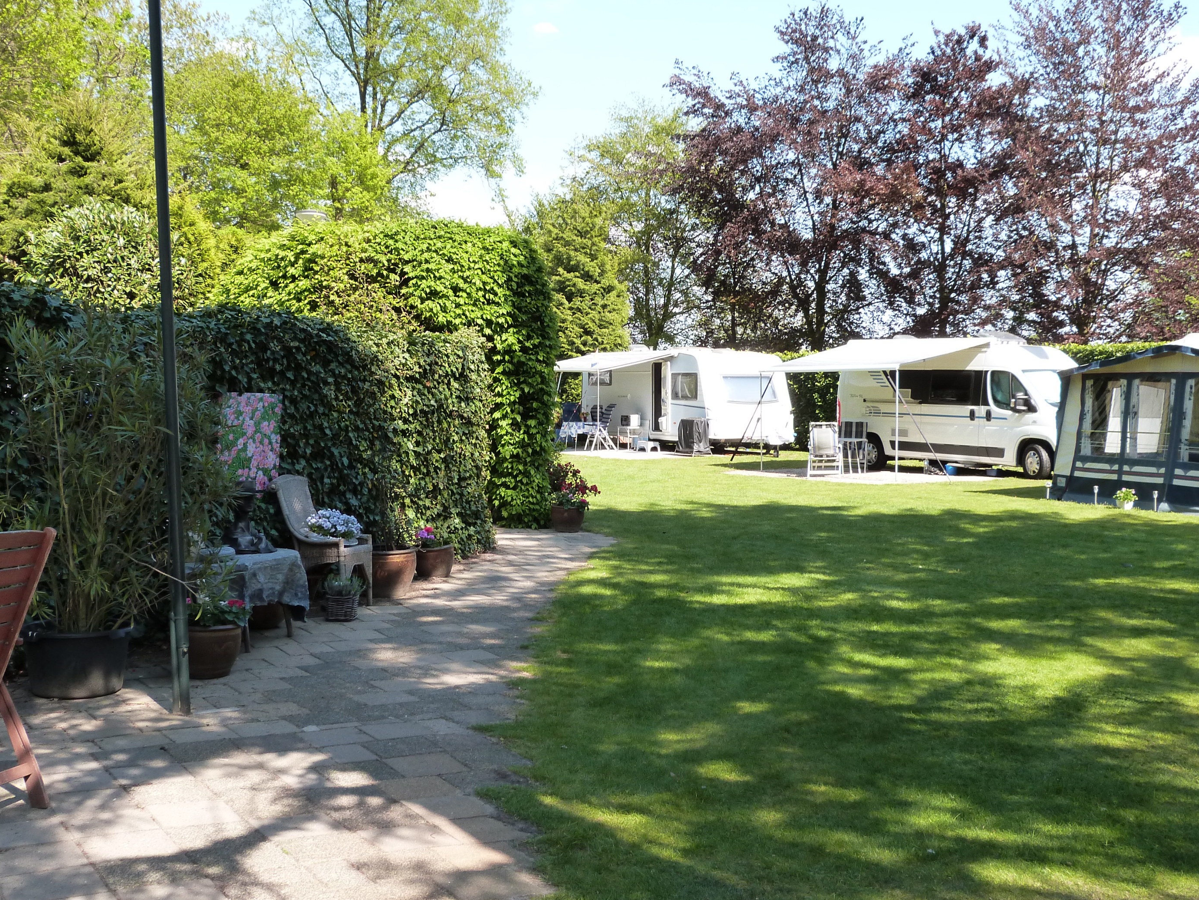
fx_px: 1386
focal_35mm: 40
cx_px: 581
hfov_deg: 46.8
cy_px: 455
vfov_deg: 36.0
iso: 160
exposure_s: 1/250
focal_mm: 6.3
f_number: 4
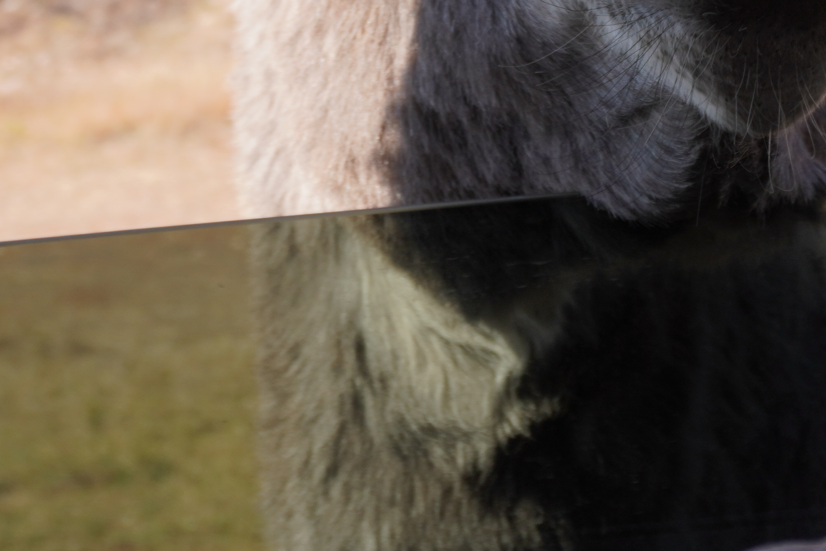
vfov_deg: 10.0
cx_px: 703
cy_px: -203
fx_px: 3074
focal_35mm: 134
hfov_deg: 15.2
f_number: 8
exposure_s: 1/125
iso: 100
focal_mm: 30
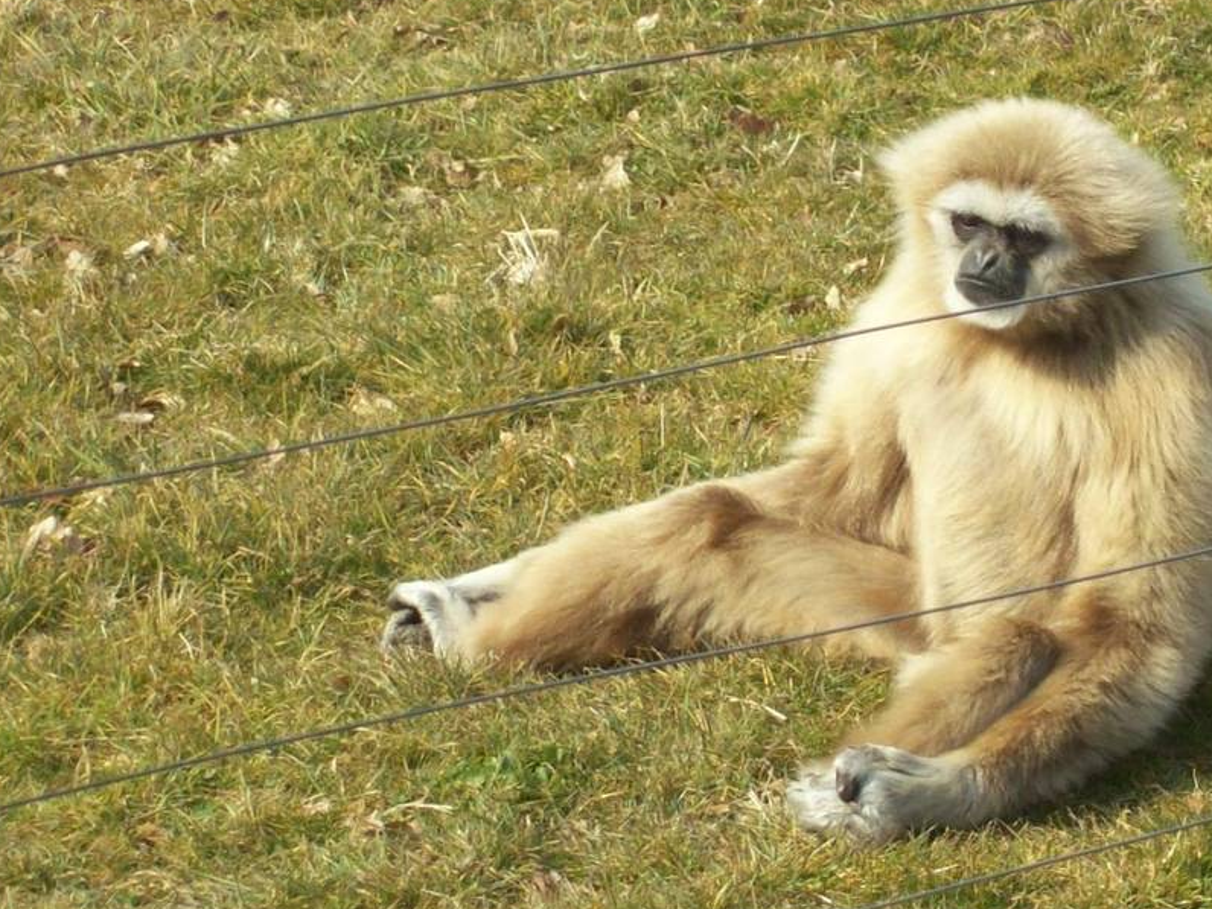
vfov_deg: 6.8
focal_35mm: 217
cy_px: 403
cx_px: 982
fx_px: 7598
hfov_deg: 9.1
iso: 80
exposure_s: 1/351
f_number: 4.8
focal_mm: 18
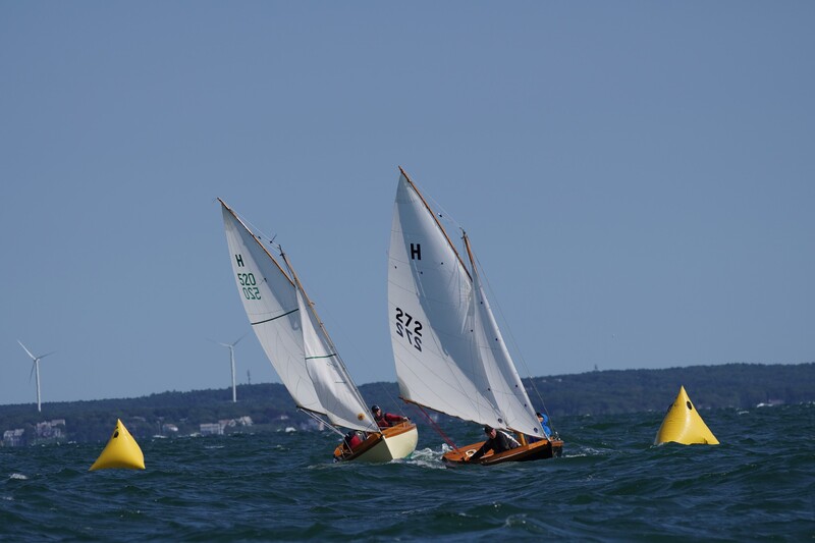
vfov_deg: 4.3
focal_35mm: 316
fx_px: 7163
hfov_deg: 6.5
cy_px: 272
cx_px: 408
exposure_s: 1/1250
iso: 100
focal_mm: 211
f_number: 5.6
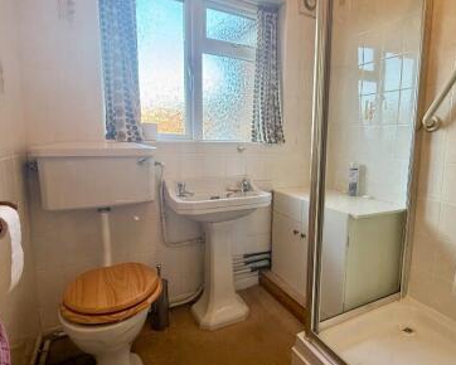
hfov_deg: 73.9
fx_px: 297
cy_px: 174
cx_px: 282
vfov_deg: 63.1
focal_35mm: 22
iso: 160
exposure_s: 1/100
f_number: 2.2
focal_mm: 2.22
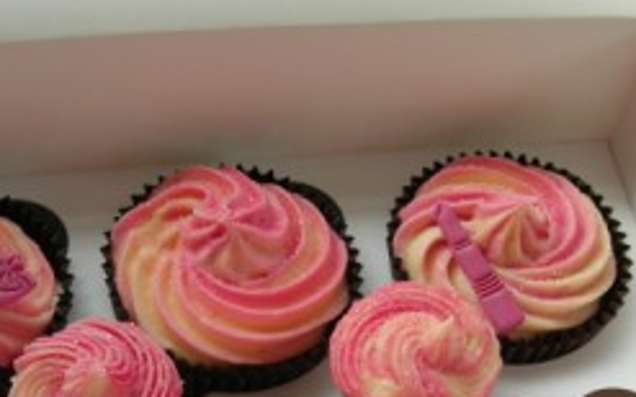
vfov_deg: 17.4
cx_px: 319
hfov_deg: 28.2
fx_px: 1264
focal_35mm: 73
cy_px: 389
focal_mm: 7.8
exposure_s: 1/73.3
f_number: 4.8
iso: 64
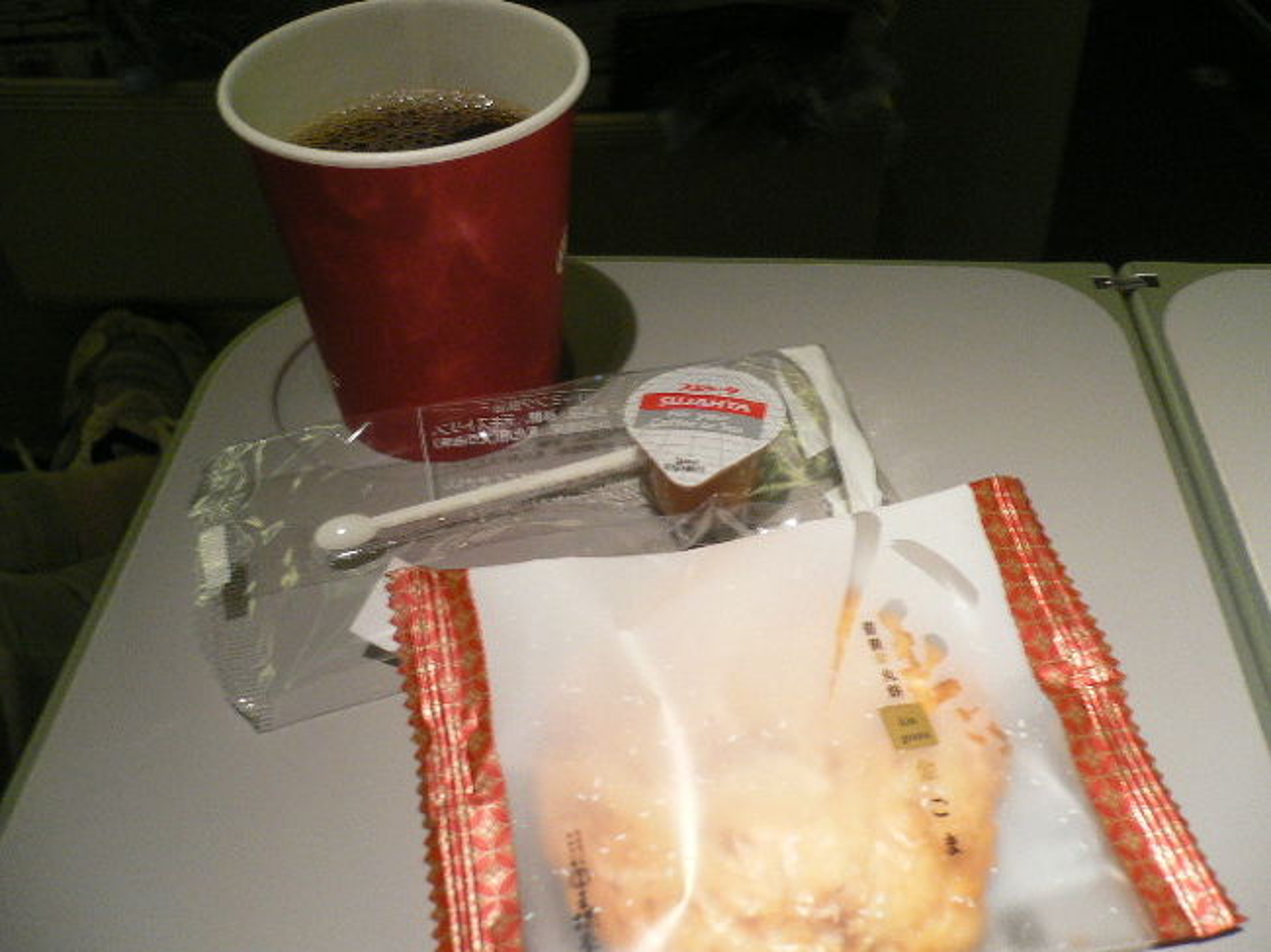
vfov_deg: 40.7
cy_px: 476
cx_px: 636
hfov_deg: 52.6
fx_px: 1285
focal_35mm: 35
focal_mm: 5.8
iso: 200
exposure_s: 1/13
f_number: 2.8
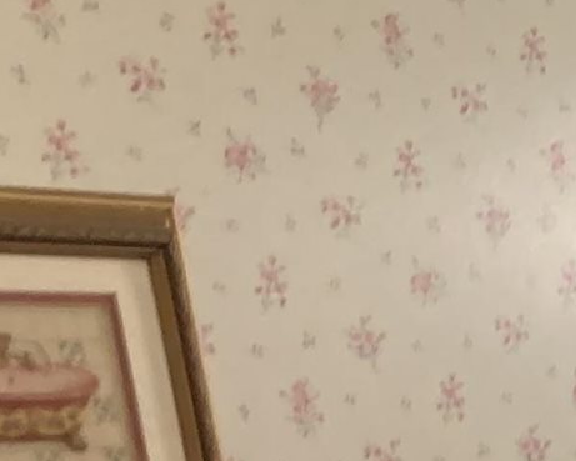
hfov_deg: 9.3
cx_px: 1458
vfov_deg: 7.8
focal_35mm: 182
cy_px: 1174
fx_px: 3103
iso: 80
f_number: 1.8
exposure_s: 1/60
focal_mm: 3.99
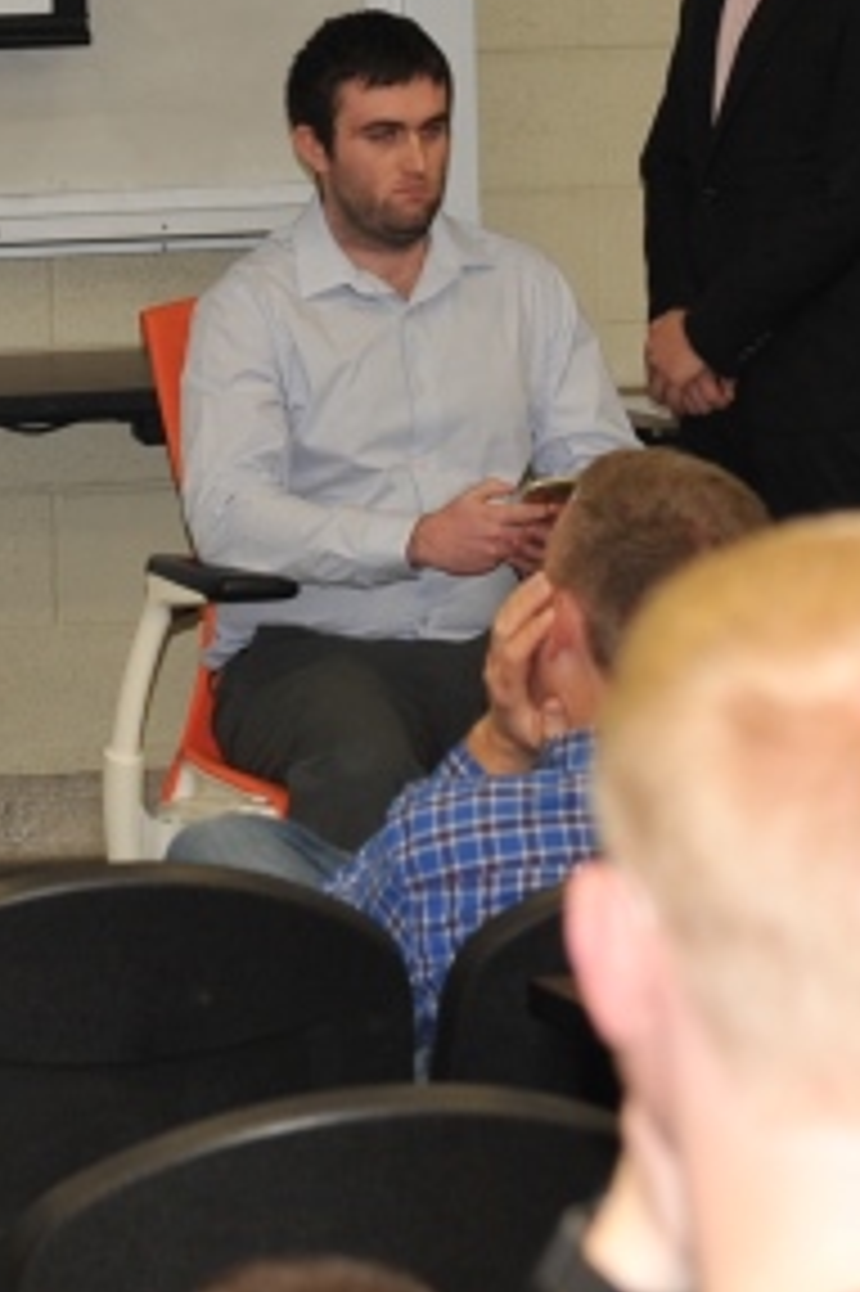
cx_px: 360
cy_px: 131
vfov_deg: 8.4
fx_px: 8753
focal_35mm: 244
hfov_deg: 5.6
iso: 1000
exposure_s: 1/60
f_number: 5
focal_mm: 70
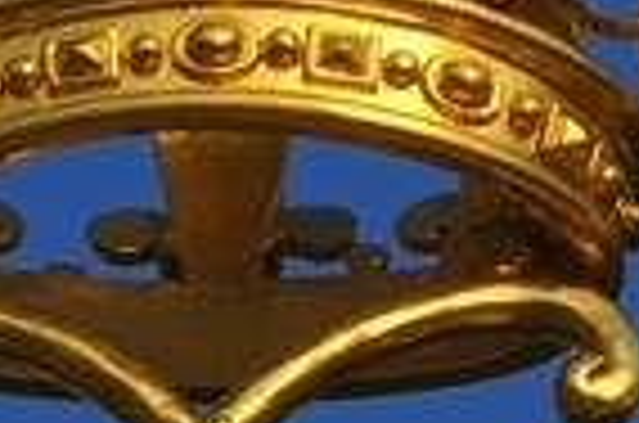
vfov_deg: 1.9
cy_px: 2650
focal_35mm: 678
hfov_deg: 3.0
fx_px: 12008
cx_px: 230
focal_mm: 60
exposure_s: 1/100
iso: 100
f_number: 11
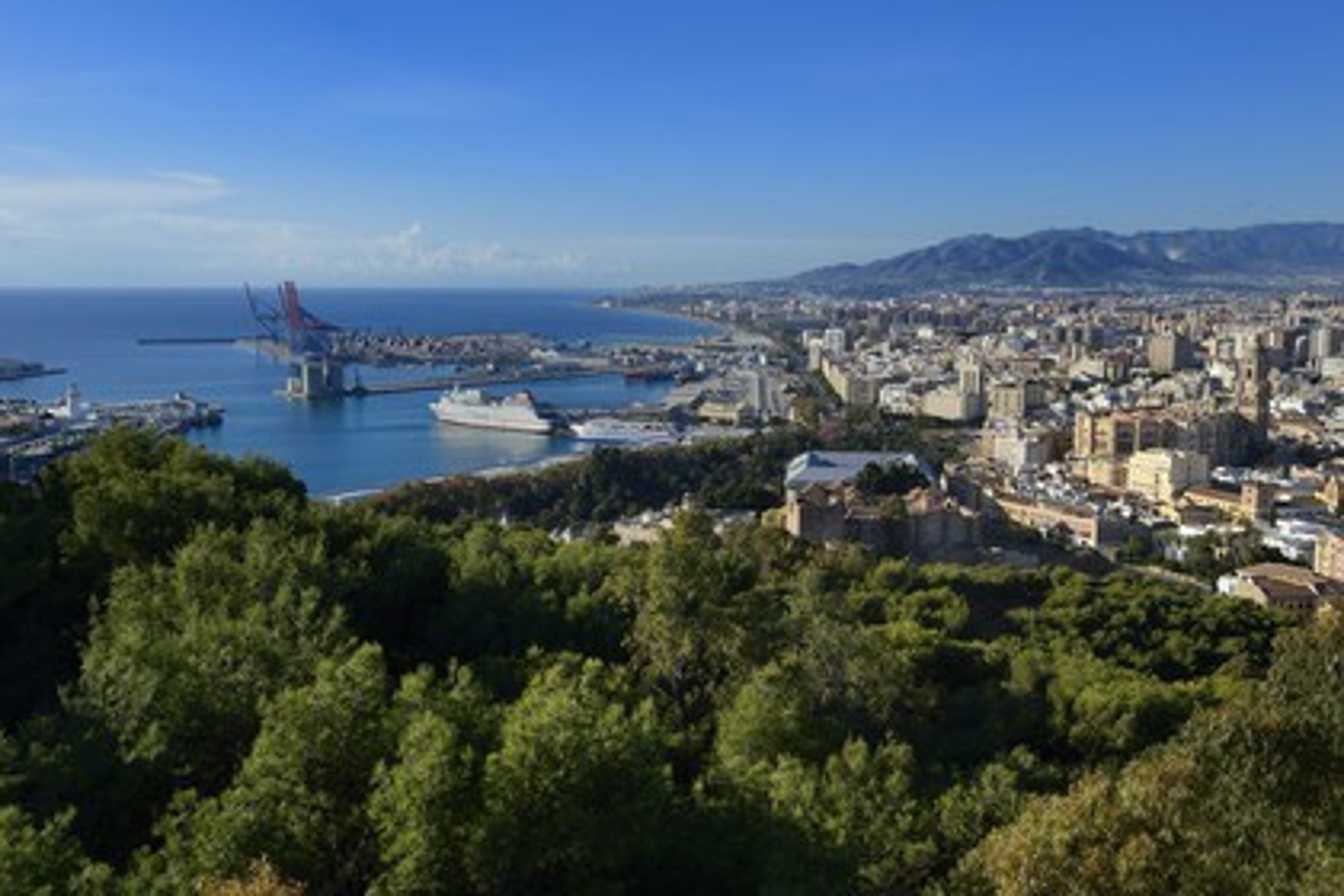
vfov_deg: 41.1
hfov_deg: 58.7
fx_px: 1195
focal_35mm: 32
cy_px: 448
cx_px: 672
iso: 200
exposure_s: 1/250
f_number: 14
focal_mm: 32
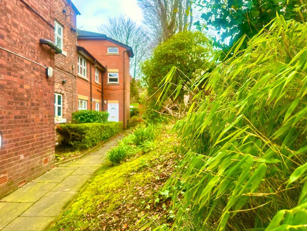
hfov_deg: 71.6
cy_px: 116
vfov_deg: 56.8
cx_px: 154
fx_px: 213
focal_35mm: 24
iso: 80
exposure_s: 1/166
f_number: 1.78
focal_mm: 6.86
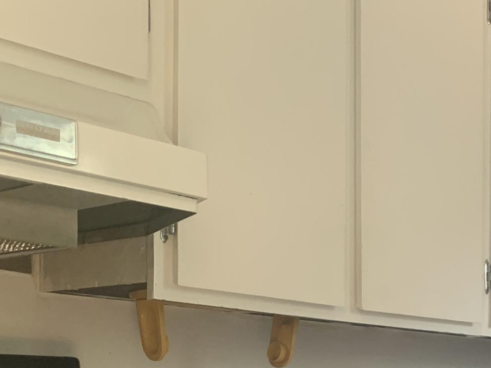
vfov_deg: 17.6
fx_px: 1121
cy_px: 464
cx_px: 526
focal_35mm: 79
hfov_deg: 23.3
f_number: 1.8
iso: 100
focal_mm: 4.25
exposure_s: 1/76
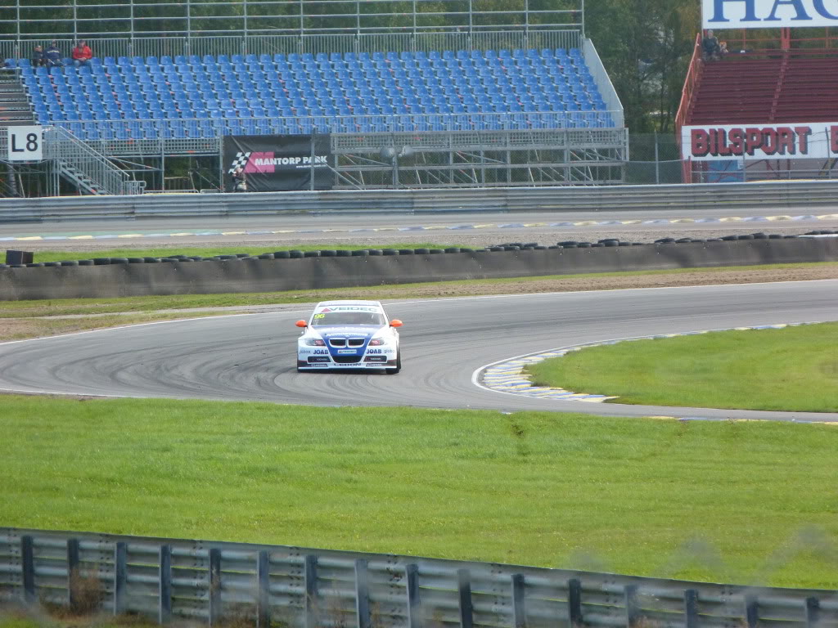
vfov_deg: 2.9
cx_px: 419
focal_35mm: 506
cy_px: 314
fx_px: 12249
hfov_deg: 3.9
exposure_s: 1/500
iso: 320
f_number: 4.6
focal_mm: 91
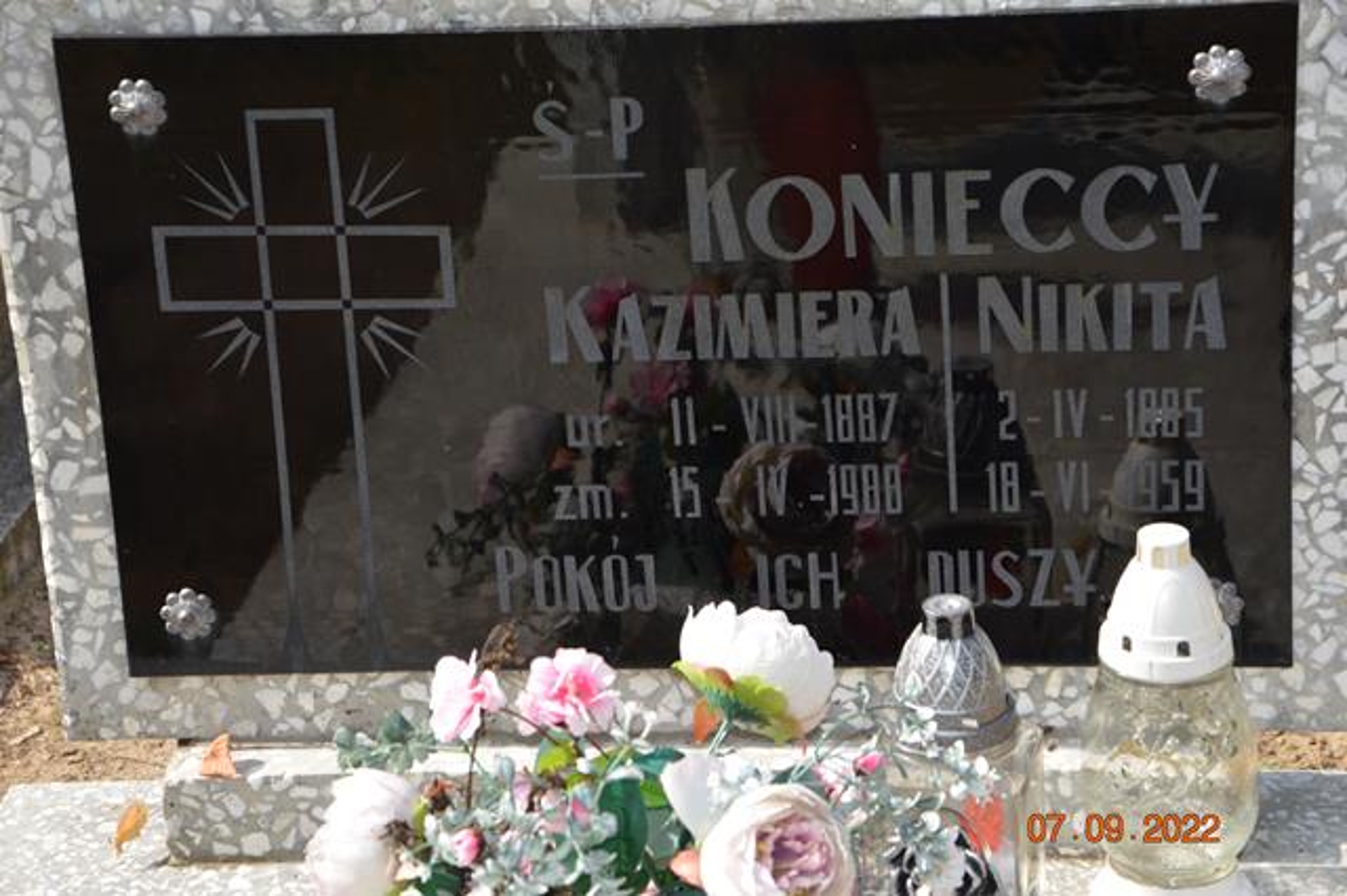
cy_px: 448
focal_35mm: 99
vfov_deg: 13.8
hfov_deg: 20.6
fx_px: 3702
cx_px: 674
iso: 100
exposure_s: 1/200
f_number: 6.3
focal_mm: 66
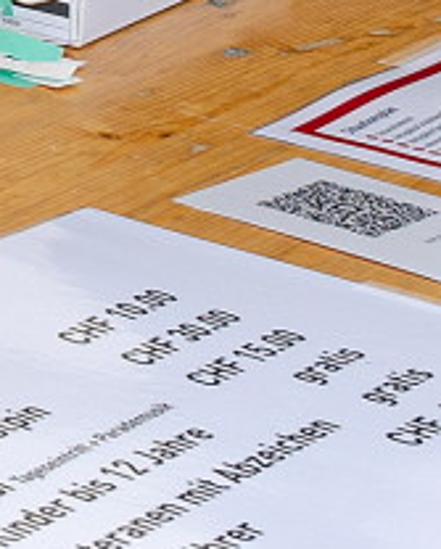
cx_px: -1423
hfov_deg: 6.1
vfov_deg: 8.6
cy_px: -695
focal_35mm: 207
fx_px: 3370
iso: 100
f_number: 8
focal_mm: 16
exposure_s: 1/125
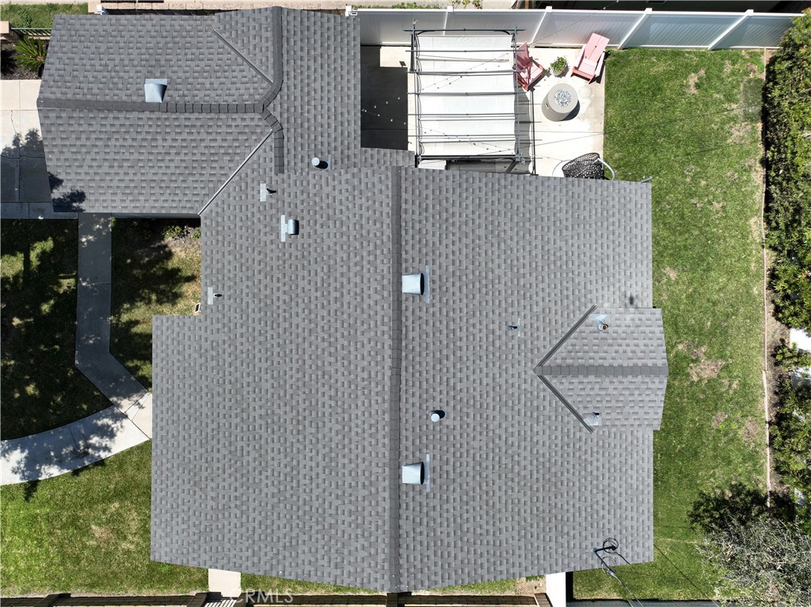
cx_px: 406
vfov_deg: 56.8
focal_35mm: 24
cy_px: 304
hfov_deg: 71.6
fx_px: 562
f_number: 2.8
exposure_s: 1/2000
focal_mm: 12.29
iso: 110
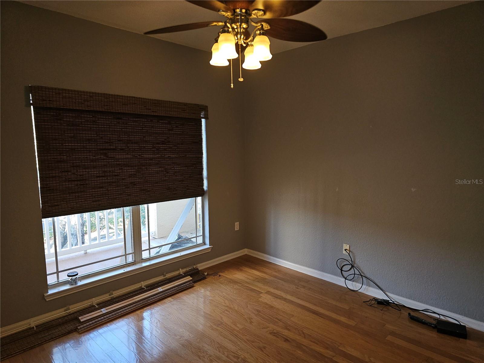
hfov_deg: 73.9
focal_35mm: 23
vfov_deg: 58.9
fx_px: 322
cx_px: 242
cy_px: 182
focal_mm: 6.3
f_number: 1.7
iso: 100
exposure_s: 1/30
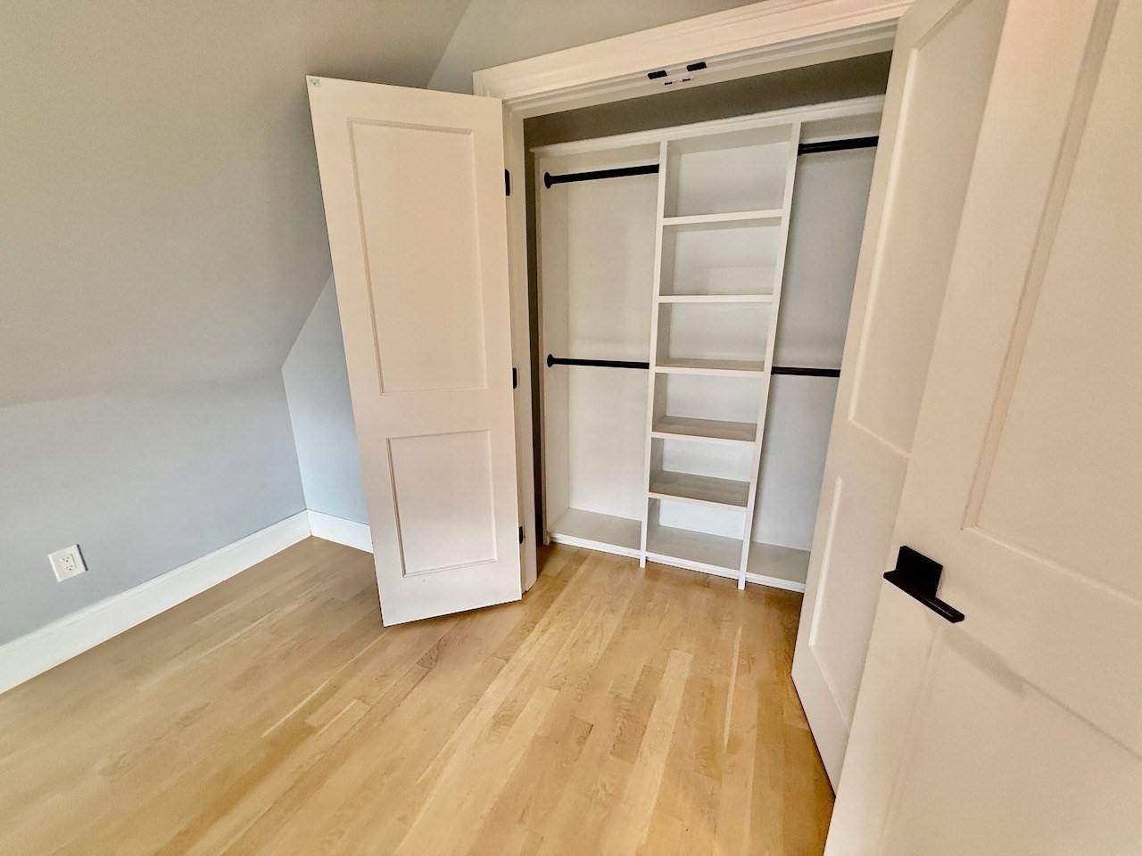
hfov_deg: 102.1
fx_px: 462
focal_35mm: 14
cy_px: 428
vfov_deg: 85.7
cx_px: 571
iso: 250
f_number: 2.2
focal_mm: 2.22
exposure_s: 1/60
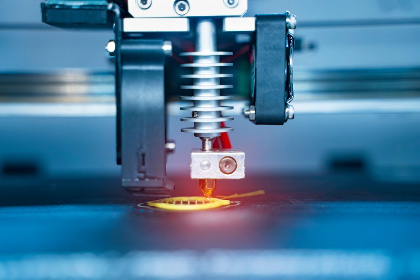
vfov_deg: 20.6
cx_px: 210
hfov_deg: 30.5
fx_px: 770
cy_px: 140
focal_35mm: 66
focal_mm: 66
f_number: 3.2
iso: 800
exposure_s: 1/400
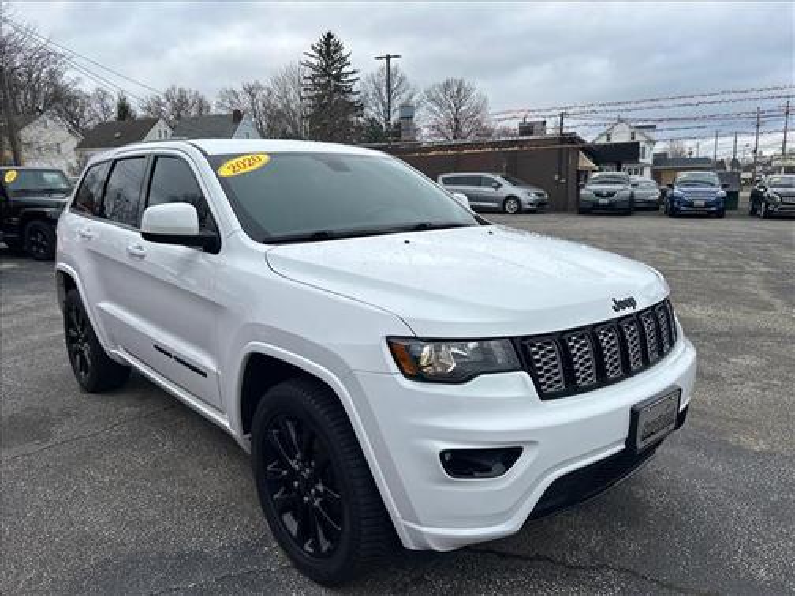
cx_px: 398
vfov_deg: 53.1
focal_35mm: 26
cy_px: 298
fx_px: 597
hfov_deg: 67.3
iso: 50
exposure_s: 1/1295
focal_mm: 5.7
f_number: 1.5
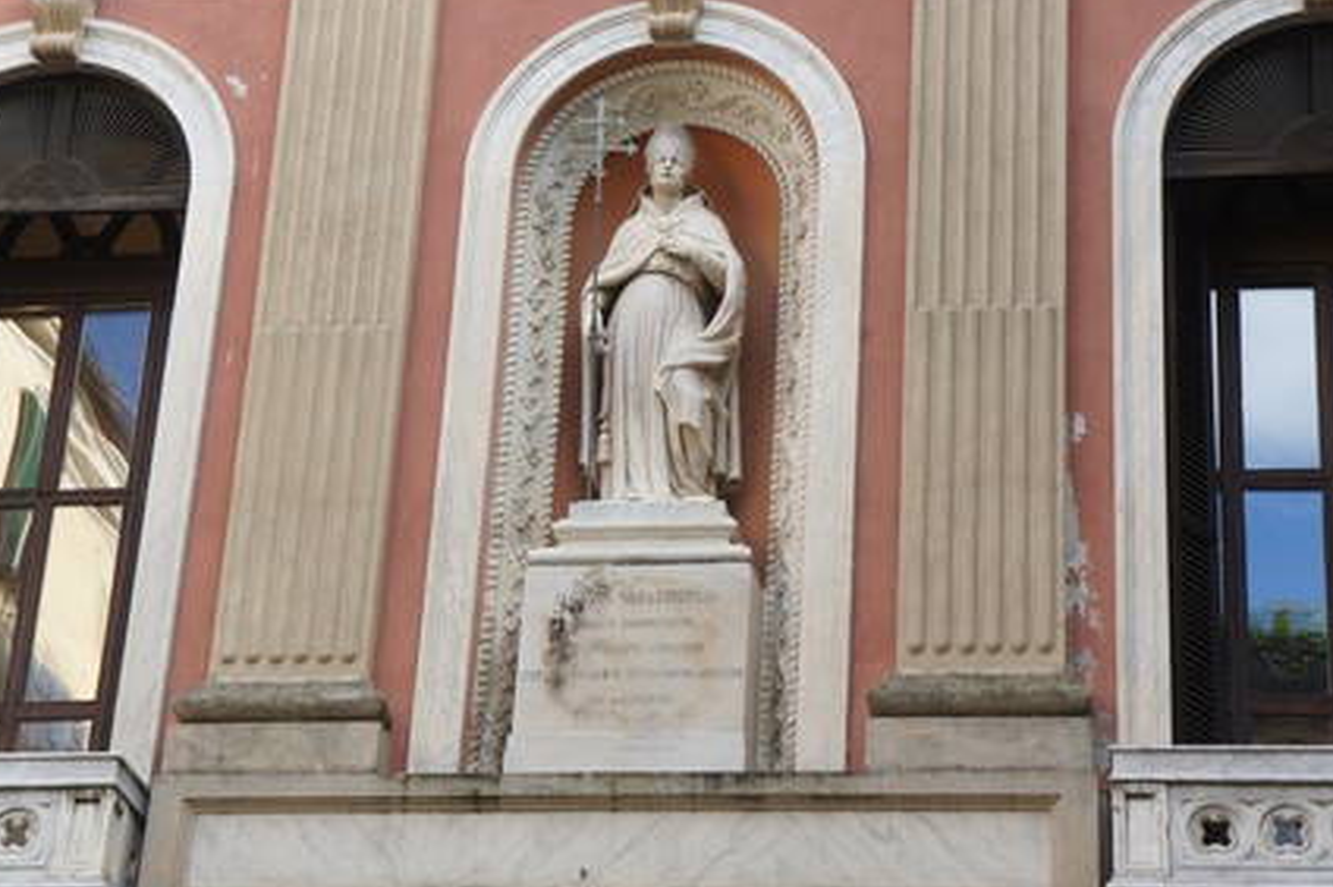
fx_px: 3313
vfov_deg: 15.2
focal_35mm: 90
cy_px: 440
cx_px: 673
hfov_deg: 22.8
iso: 200
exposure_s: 1/125
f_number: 6.3
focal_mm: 55
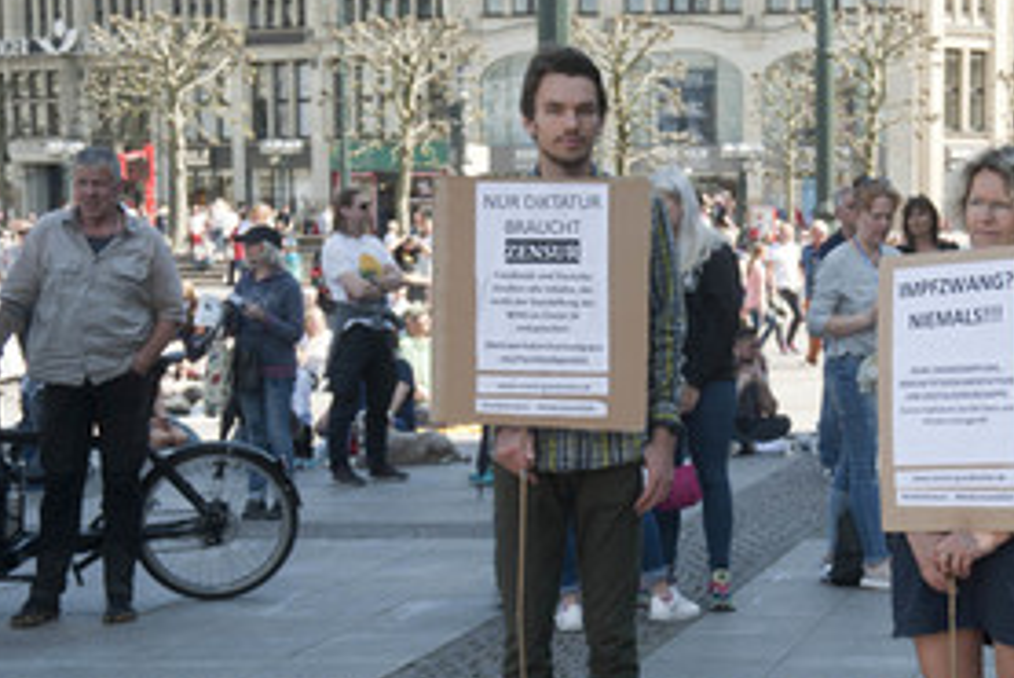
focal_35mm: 78
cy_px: 462
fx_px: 2198
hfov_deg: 25.7
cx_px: 736
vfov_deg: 17.5
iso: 320
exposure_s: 1/500
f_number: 6.3
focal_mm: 48
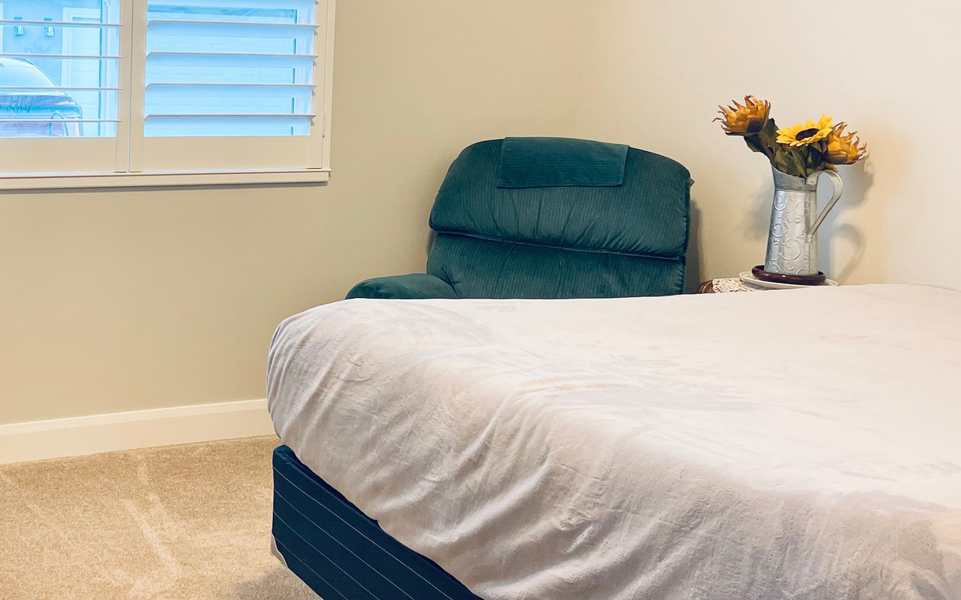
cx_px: 139
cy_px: 123
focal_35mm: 48
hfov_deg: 39.5
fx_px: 1257
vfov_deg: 26.4
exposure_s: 1/60
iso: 100
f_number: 1.6
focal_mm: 5.1
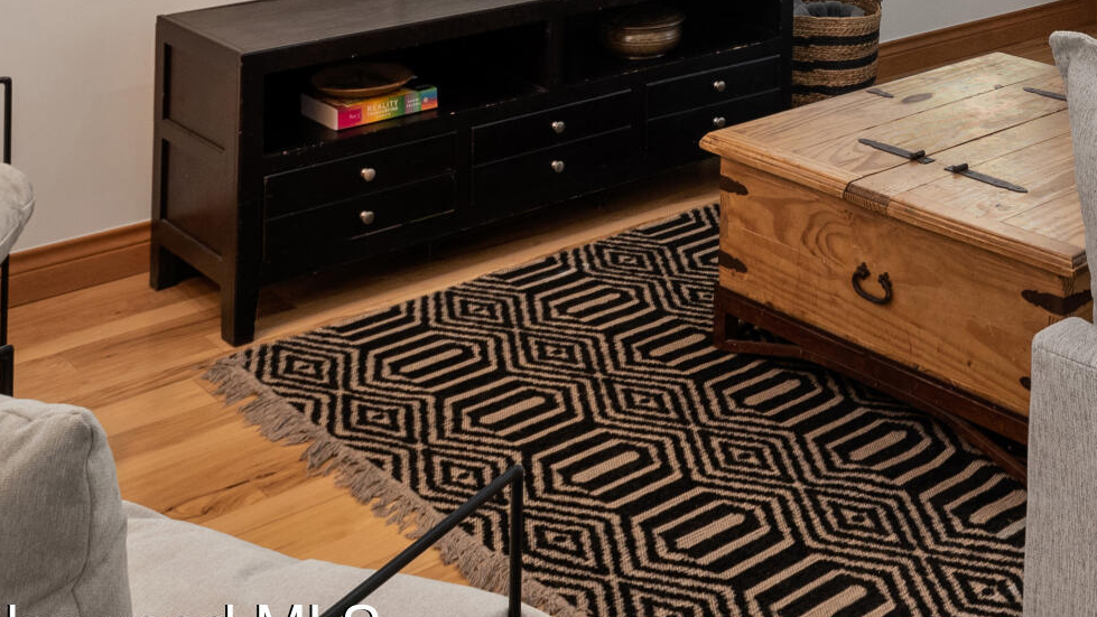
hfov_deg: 33.2
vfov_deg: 17.2
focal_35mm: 61
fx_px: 1775
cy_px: -390
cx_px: 903
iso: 500
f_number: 7.1
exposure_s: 1/10
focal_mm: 19
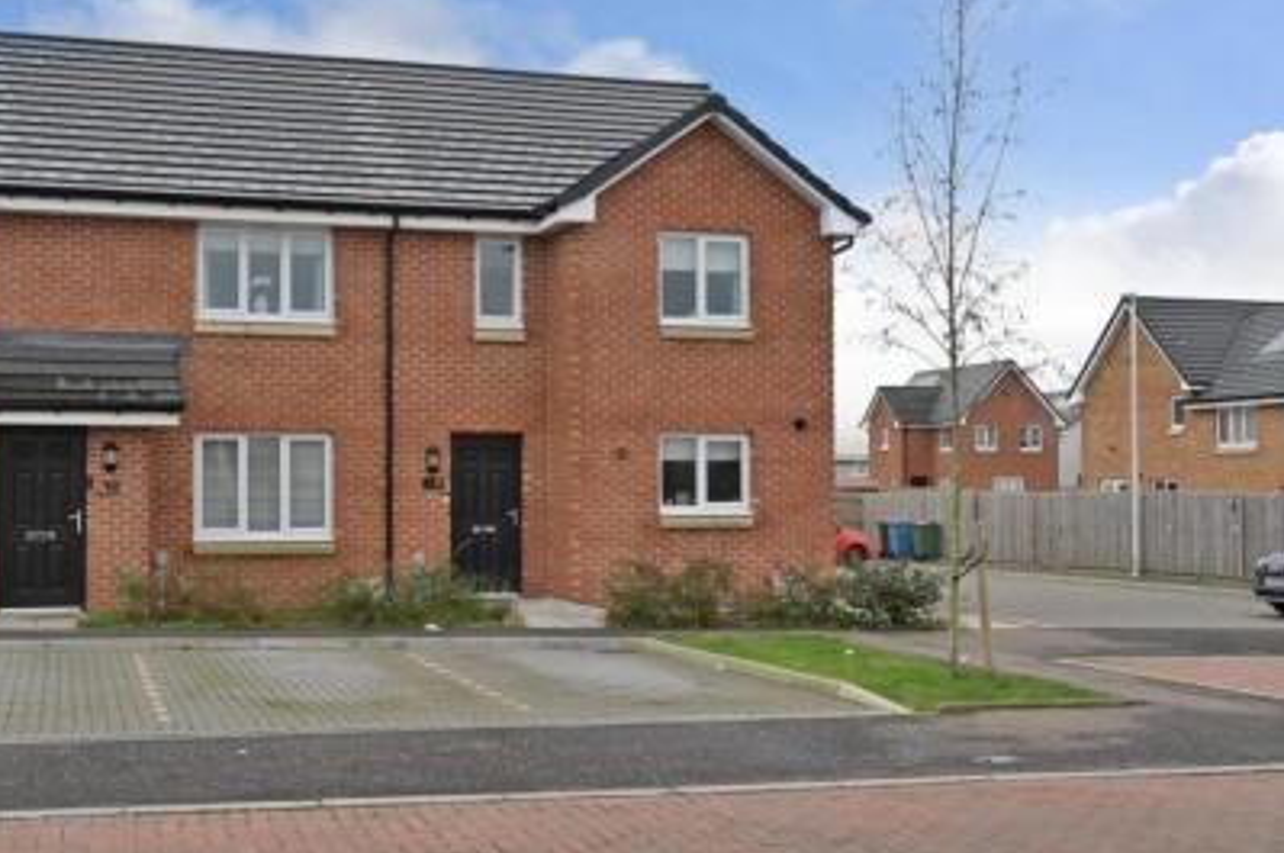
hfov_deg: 45.3
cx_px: 521
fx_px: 1532
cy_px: 443
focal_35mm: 43
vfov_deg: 31.1
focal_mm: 36
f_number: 22
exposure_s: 1/320
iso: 2500
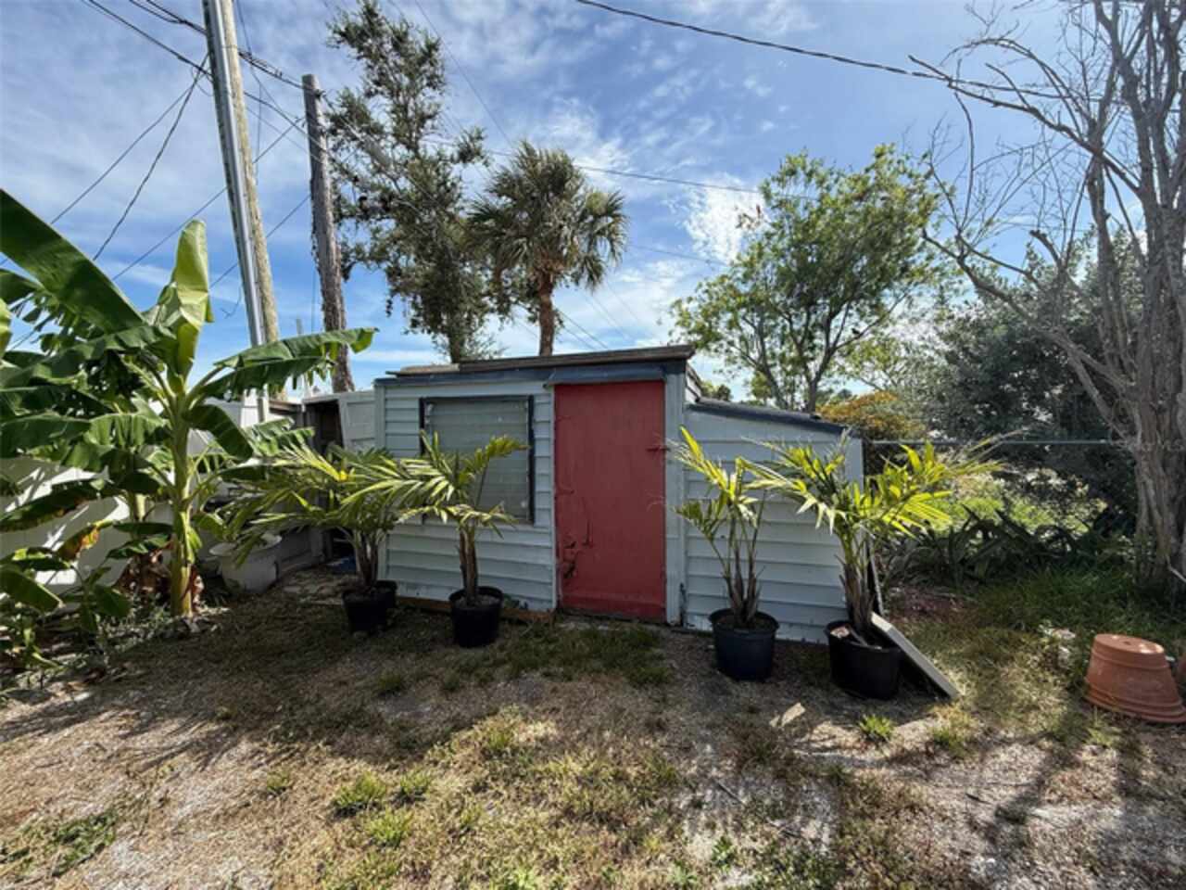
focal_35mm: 14
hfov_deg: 102.1
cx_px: 593
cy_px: 445
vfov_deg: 85.7
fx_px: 480
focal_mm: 2.22
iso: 64
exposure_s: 1/1399
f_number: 2.2
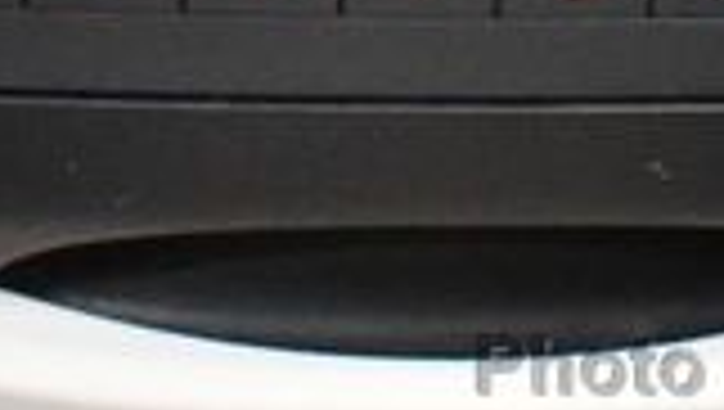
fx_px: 2883
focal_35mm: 150
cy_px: -511
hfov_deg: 14.3
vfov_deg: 7.7
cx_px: 409
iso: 8000
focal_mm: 18
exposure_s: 1/60
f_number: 3.5
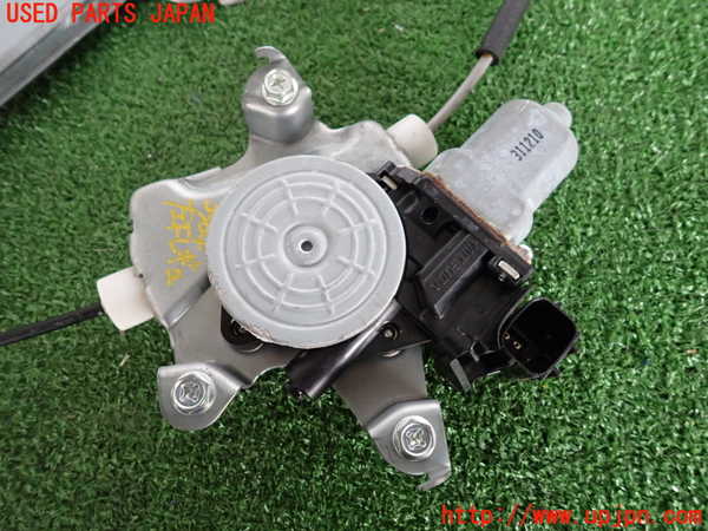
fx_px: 511
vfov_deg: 54.9
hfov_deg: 69.4
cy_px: 266
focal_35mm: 25
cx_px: 354
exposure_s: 1/30
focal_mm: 4.5
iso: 500
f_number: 2
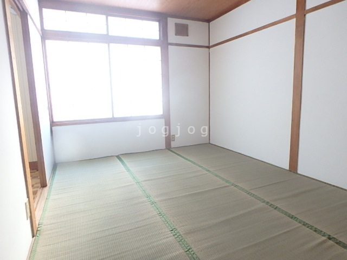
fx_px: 211
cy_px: 130
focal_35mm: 21
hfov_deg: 79.0
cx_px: 174
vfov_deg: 63.4
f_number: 3.5
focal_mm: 3.7
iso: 500
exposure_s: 1/30
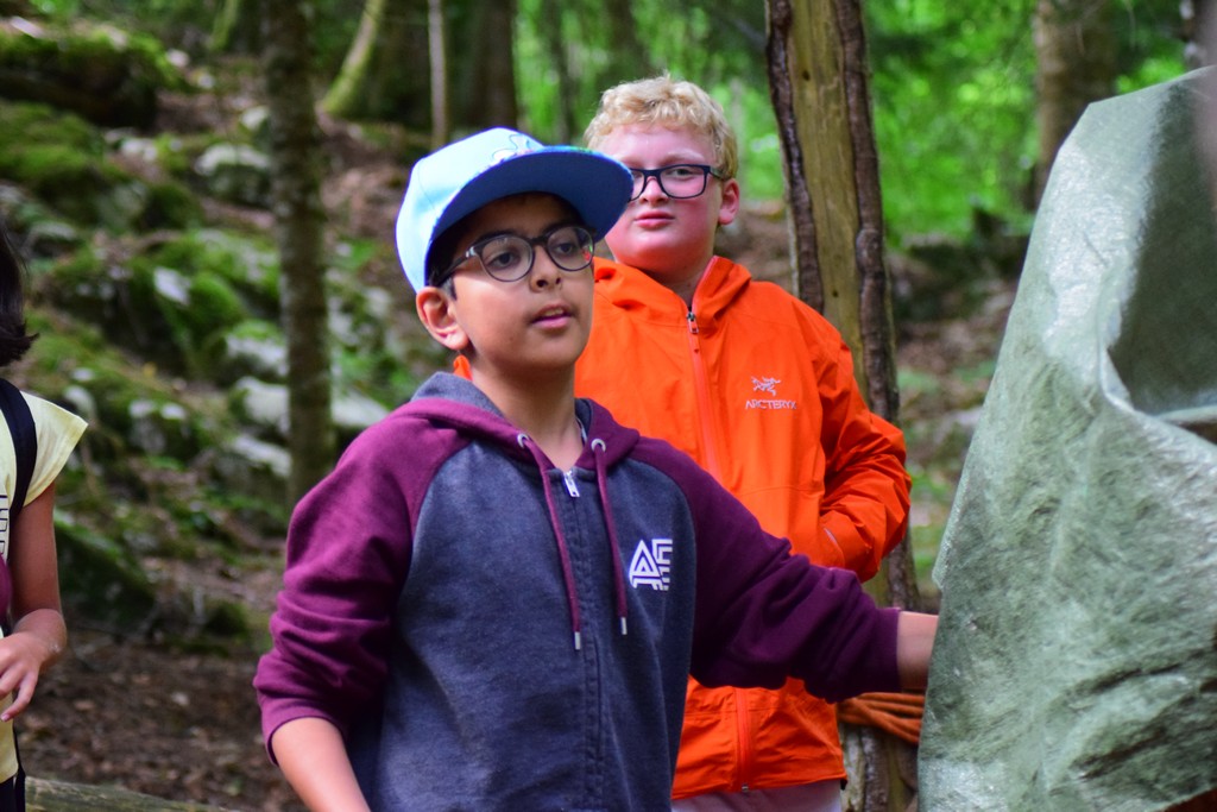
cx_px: 608
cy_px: 406
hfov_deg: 16.1
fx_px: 4311
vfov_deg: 10.8
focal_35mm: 128
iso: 3200
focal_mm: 85
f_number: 4
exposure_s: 1/250
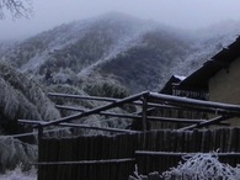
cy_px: -112
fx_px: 721
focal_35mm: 104
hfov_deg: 18.6
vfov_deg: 13.2
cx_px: 219
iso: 160
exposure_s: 1/314
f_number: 6.3
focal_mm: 5.2
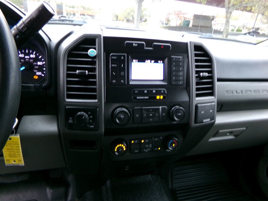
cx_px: 134
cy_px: 100
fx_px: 186
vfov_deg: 56.8
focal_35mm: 24
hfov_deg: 71.6
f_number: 3.7
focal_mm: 4.3
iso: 338
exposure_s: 1/17
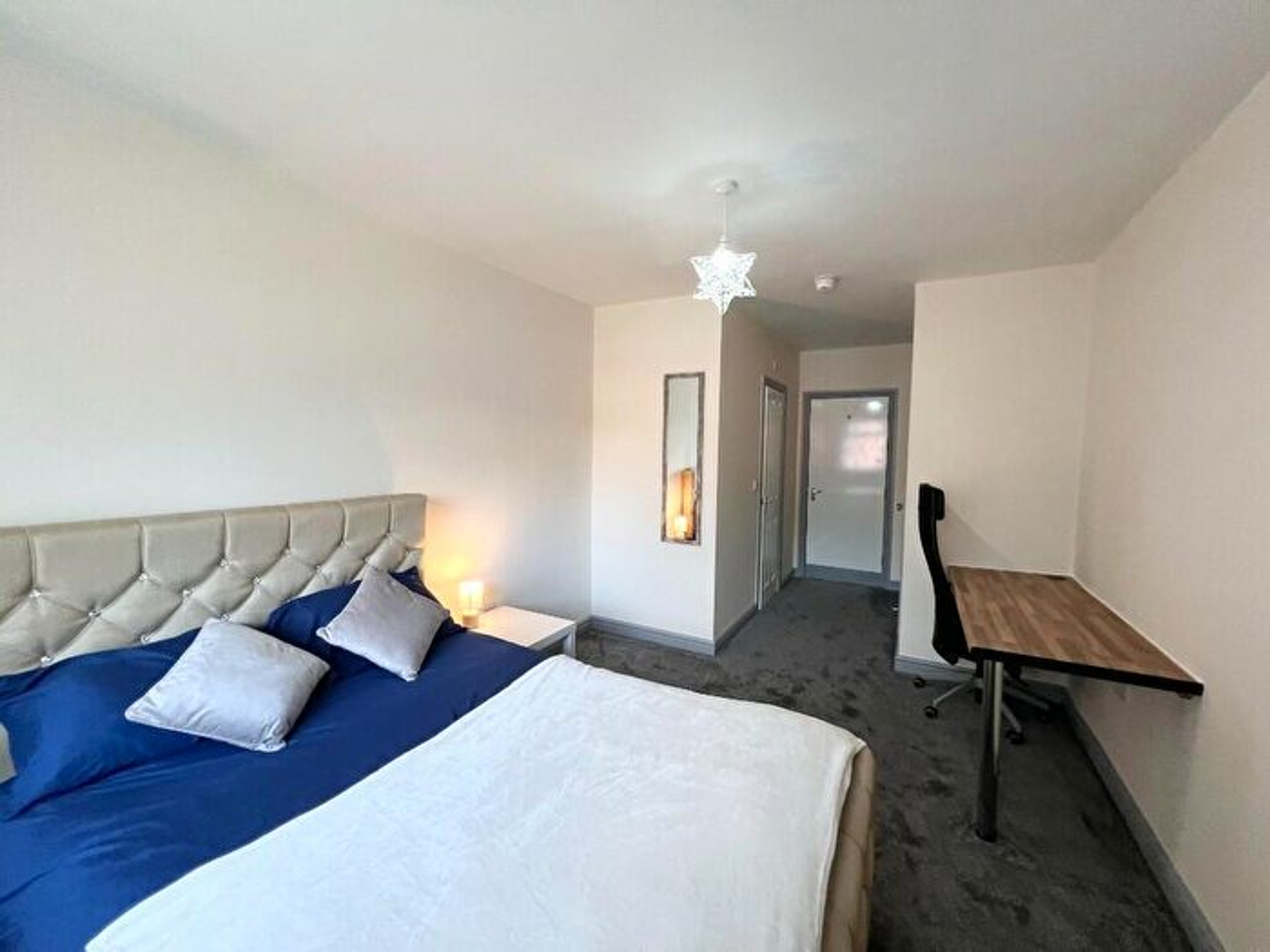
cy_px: 476
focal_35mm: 13
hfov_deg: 106.2
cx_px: 635
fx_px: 477
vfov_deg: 89.9
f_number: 1.8
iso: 200
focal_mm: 1.57
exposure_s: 1/100
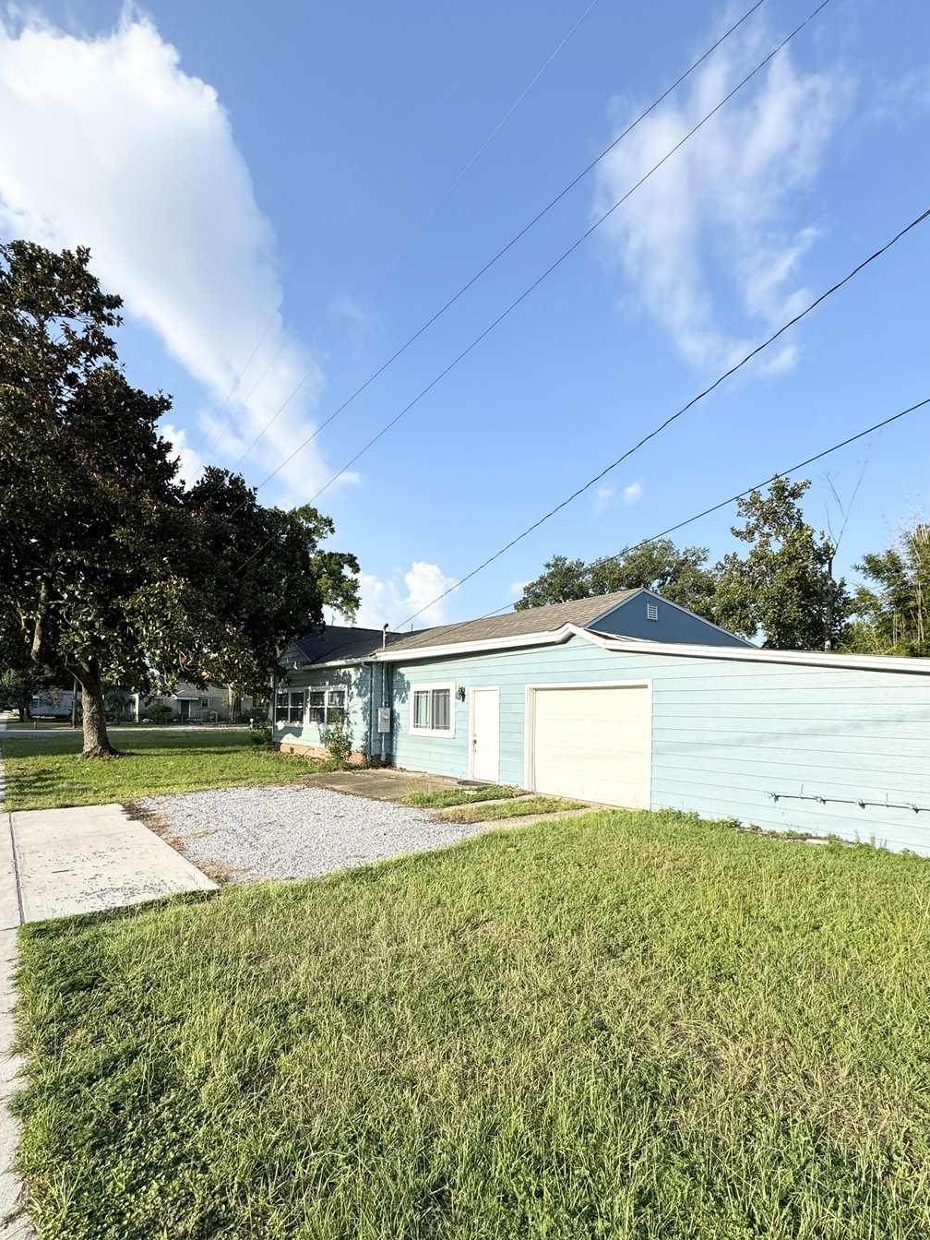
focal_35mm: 16
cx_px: 451
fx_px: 573
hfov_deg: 78.1
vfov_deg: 94.0
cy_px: 696
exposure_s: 1/1600
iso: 50
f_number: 2.2
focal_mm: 2.22
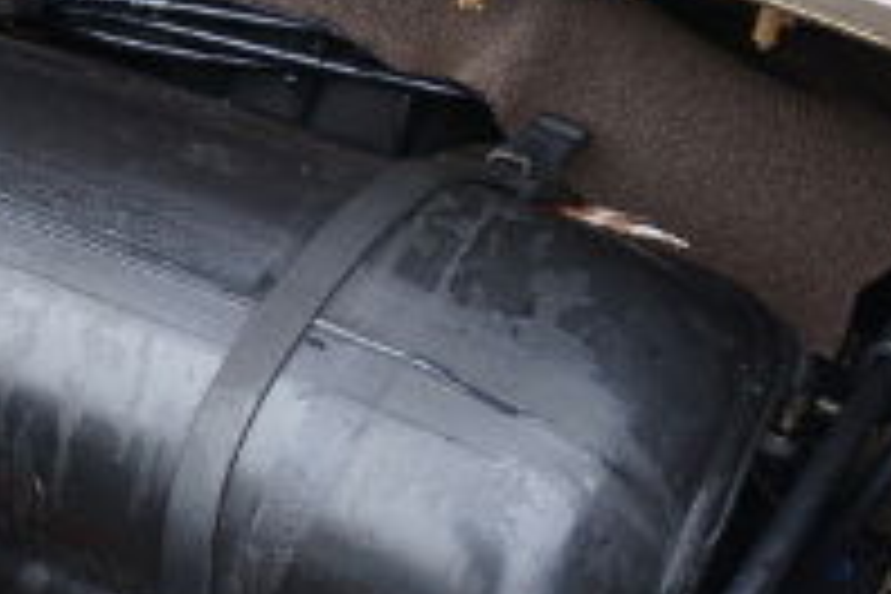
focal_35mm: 109
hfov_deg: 16.8
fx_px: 2698
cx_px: -490
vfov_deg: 12.4
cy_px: 626
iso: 200
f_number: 4.5
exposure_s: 1/80
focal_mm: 18
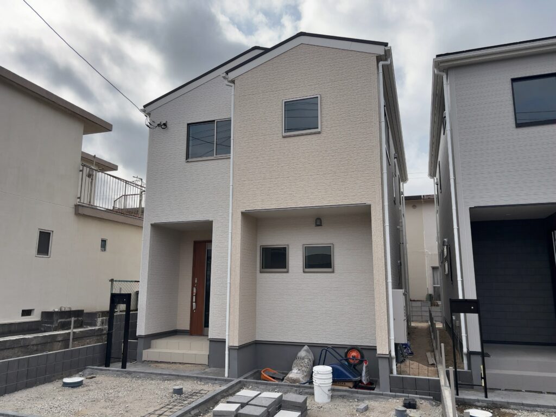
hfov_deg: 67.3
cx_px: 278
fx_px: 418
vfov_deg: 53.1
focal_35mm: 26
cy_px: 208
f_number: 1.6
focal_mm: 5.96
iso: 50
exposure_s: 1/2933
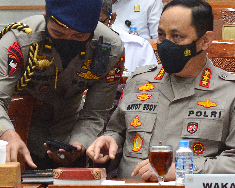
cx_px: 9
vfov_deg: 5.1
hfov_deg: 6.4
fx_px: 2107
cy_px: -15
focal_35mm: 303
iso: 2500
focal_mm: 112
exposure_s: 1/125
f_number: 8
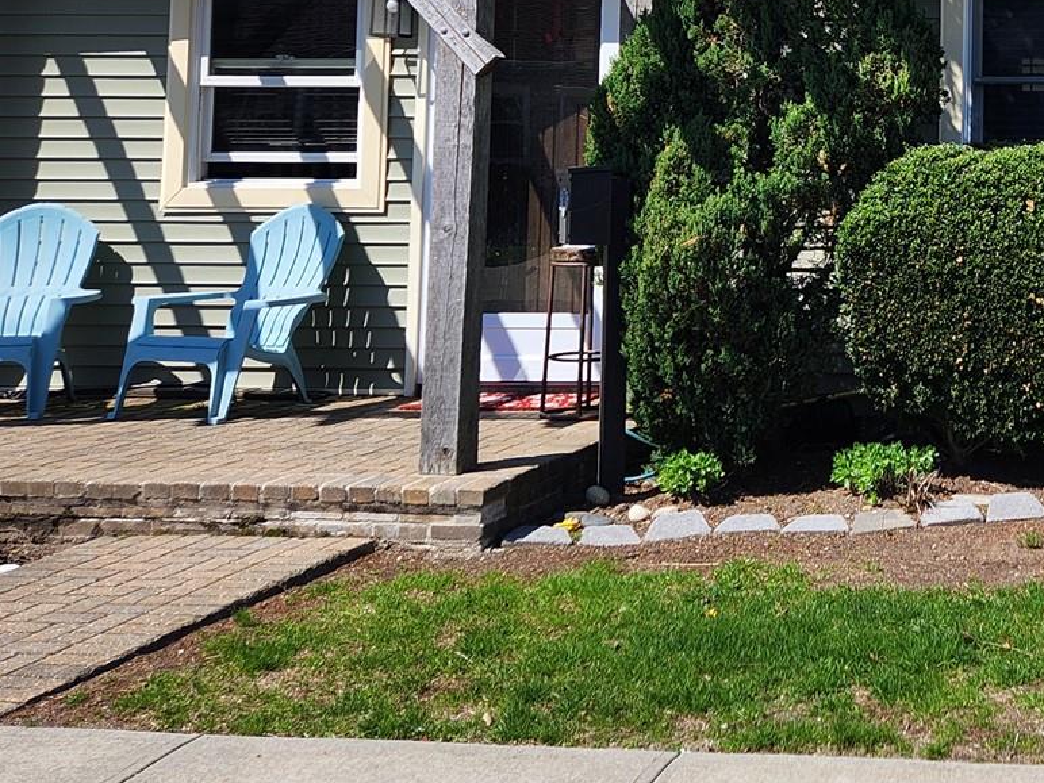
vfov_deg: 23.4
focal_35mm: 61
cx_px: 1158
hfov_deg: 28.6
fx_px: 1840
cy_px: 72
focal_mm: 5.4
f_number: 1.8
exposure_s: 1/1480
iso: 20
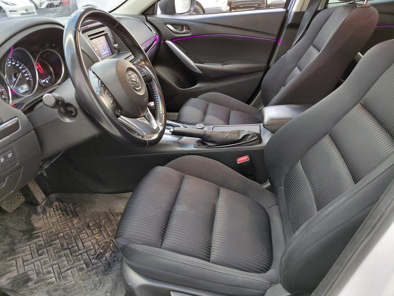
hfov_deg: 69.4
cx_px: 197
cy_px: 148
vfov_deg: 54.9
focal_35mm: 25
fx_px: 285
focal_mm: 4.69
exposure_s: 1/25
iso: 400
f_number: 1.8
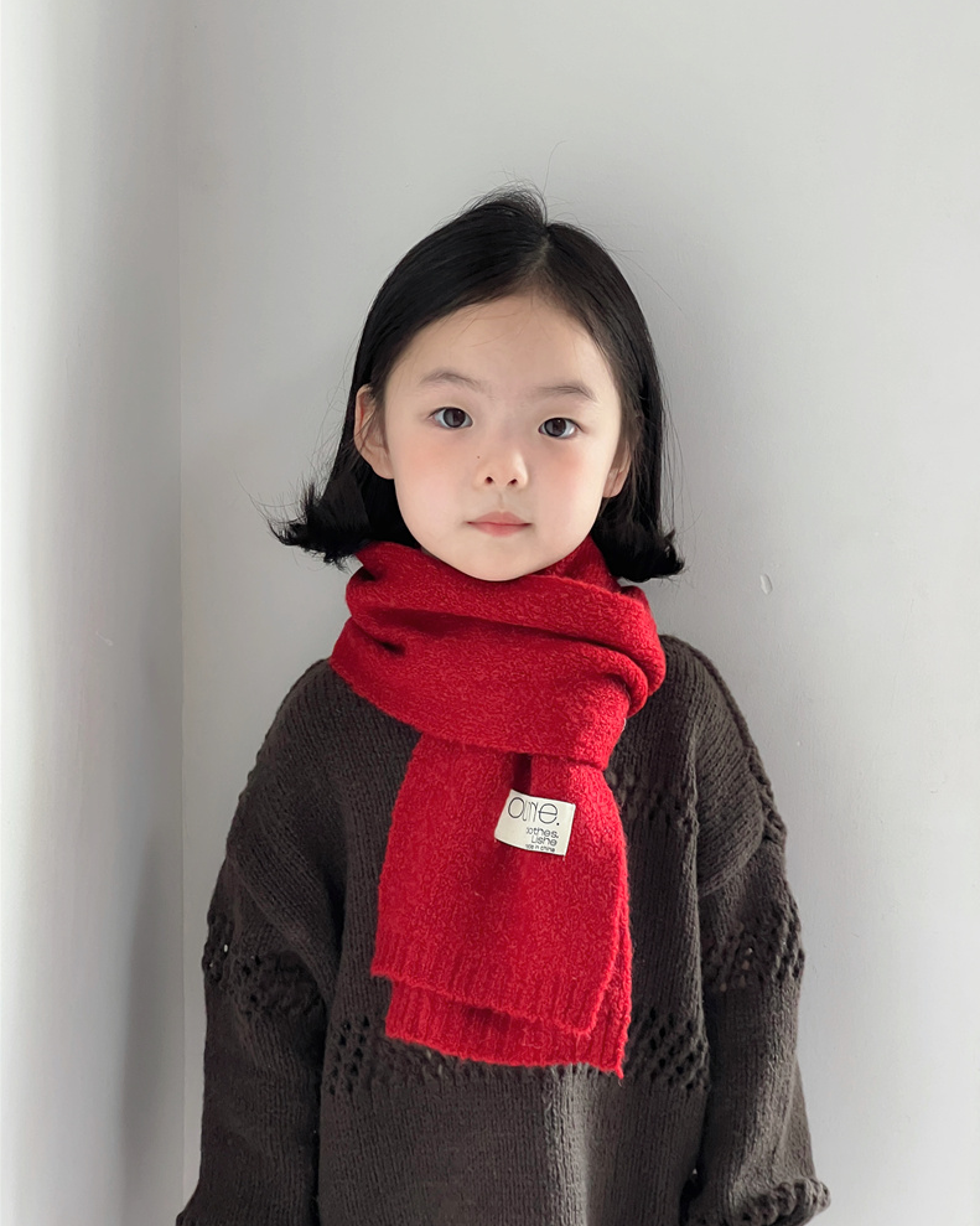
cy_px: 598
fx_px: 2937
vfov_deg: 23.6
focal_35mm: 81
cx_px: 494
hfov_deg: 18.9
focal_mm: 9
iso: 160
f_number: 2.8
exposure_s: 1/99
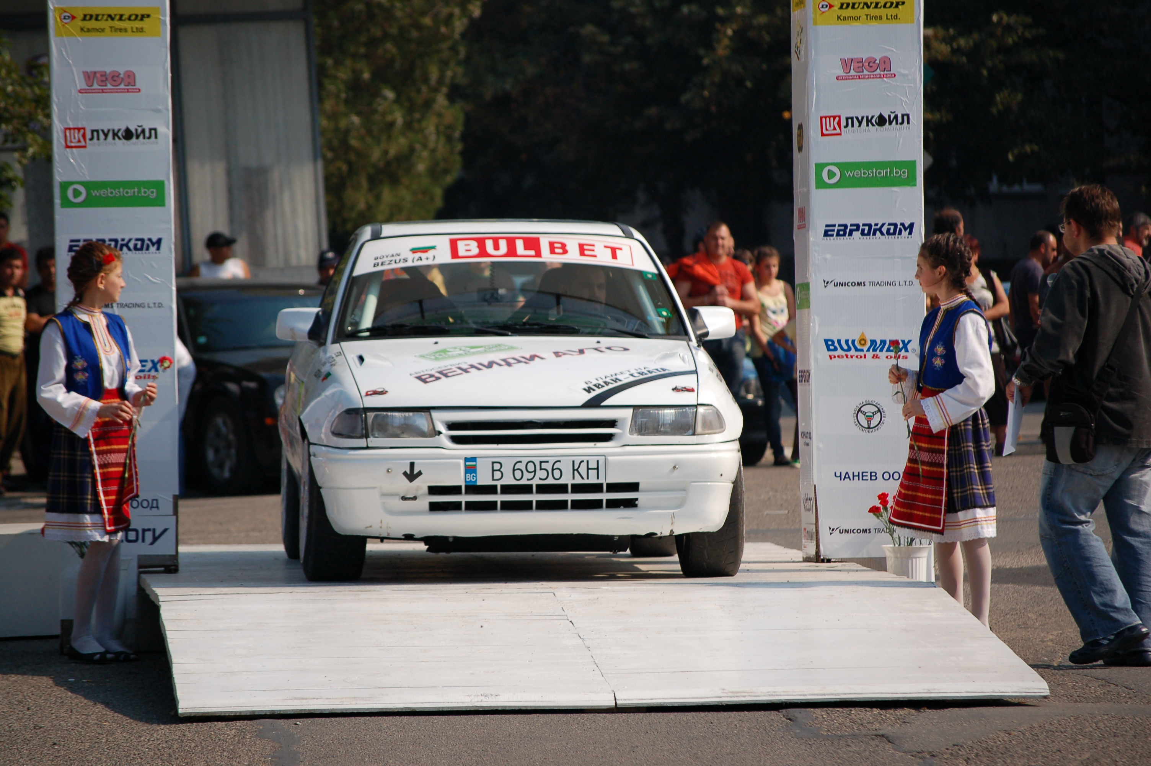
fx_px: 6948
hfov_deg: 9.5
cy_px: 383
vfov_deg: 6.3
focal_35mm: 218
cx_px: 576
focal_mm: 145
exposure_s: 1/2000
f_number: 5.6
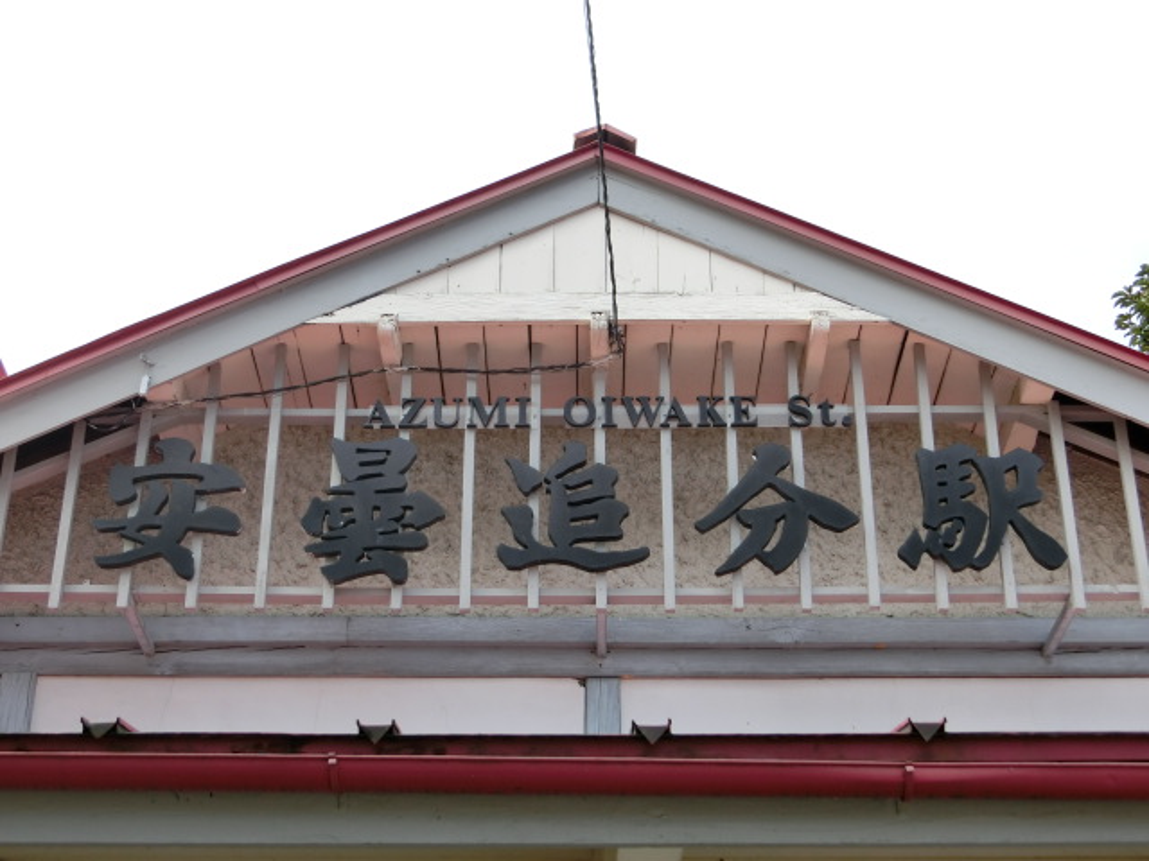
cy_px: 430
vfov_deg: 24.4
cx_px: 574
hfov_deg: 32.2
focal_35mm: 60
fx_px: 1992
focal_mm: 10.7
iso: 80
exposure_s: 1/200
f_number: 5
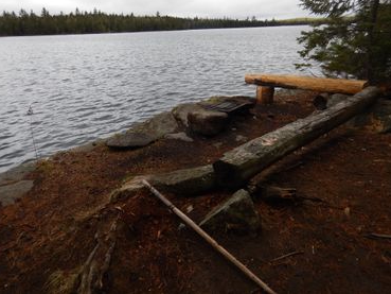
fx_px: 294
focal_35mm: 26
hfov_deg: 67.2
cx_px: 185
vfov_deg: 53.0
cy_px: 136
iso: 125
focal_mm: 4.3
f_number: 2.8
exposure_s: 1/400
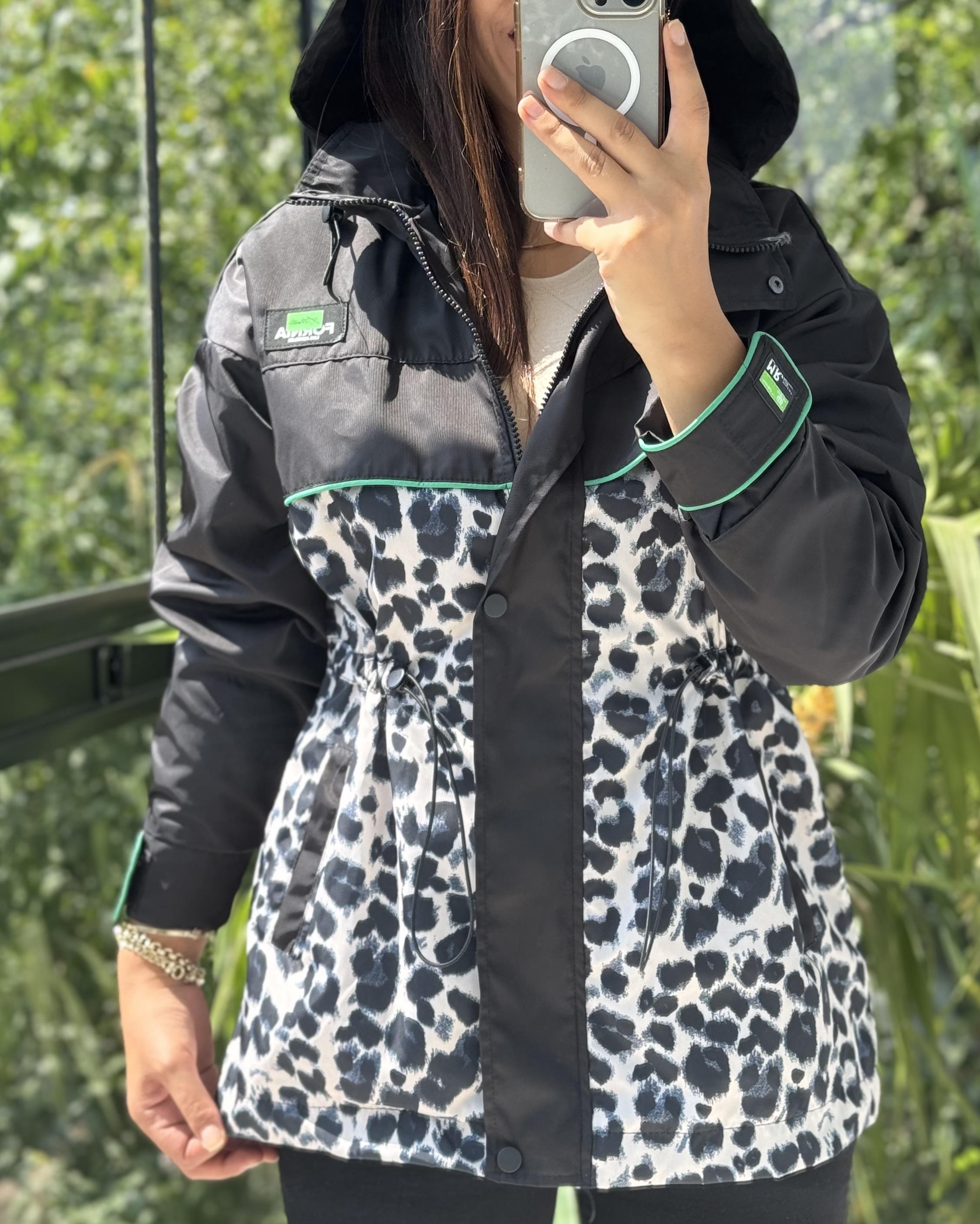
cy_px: 494
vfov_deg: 28.2
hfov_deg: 22.8
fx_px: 2429
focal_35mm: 67
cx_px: 573
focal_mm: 6.76
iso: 64
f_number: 1.78
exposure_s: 1/214
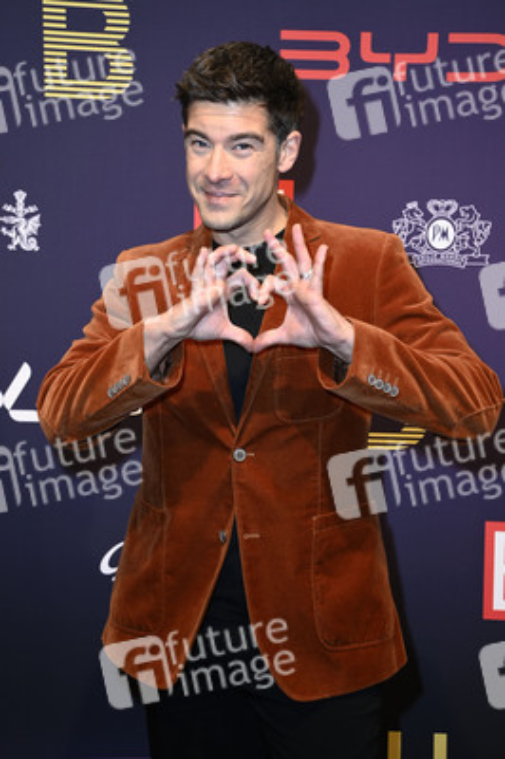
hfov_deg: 21.9
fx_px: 1307
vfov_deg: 32.4
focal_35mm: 62
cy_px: 380
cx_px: 252
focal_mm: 62
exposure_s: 1/250
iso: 500
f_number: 6.3
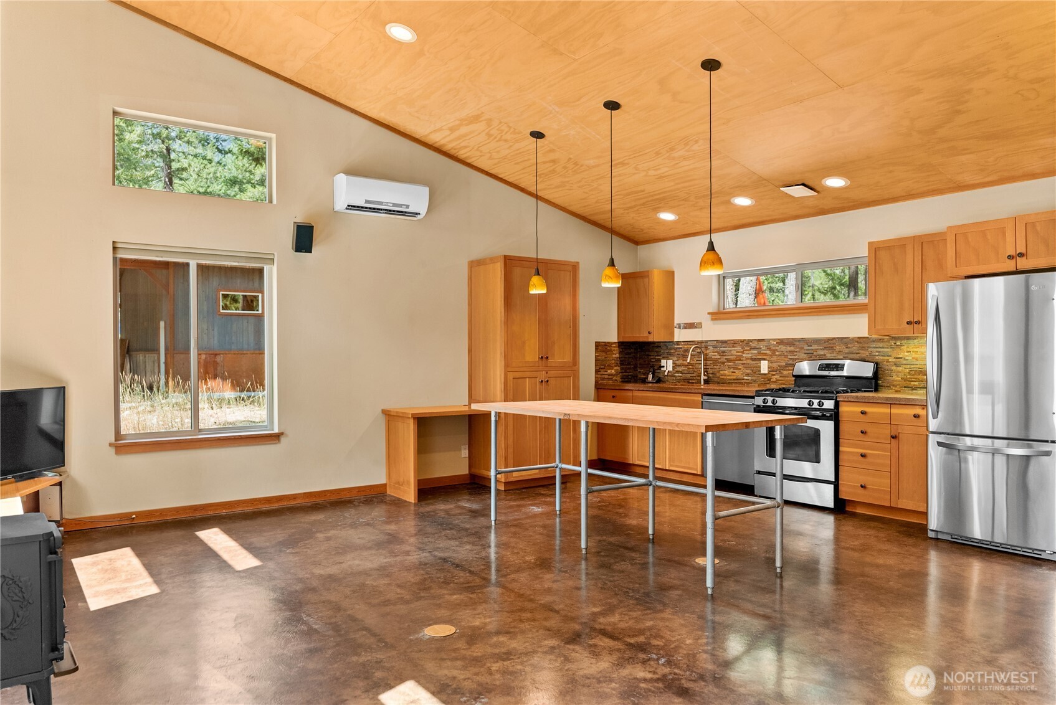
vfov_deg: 53.2
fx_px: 704
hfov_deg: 73.7
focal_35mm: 24
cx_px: 528
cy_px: 352
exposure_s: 1/40
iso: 400
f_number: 3.5
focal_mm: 24
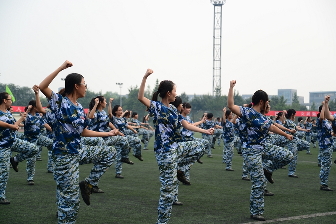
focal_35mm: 68
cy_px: 112
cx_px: 168
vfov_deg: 20.0
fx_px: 634
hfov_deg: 29.7
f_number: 4.5
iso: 125
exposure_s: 1/100
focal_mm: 68
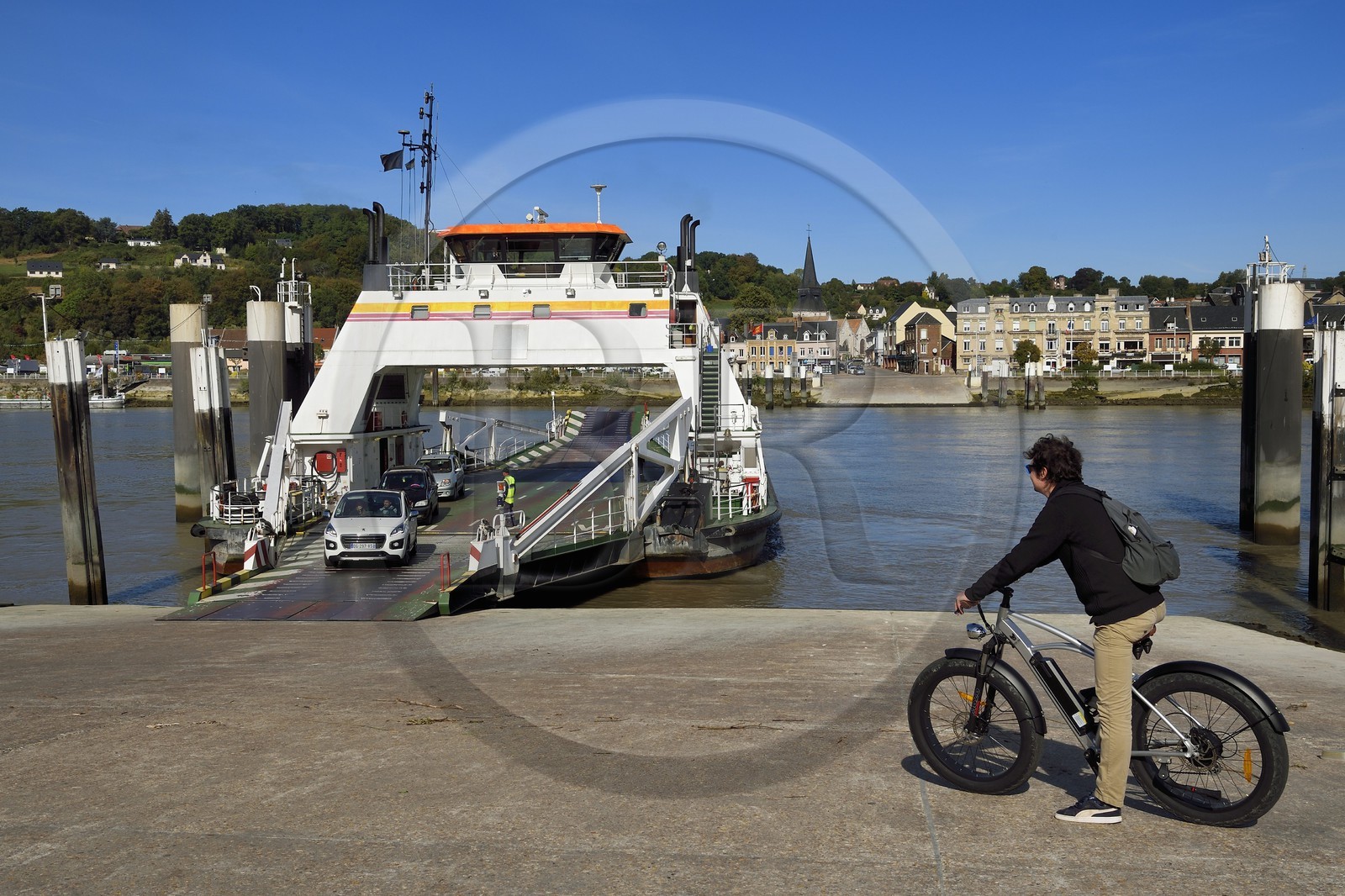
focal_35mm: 34
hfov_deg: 55.8
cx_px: 672
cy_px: 448
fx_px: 1270
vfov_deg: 38.9
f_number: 14
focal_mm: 34
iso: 200
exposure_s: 1/320
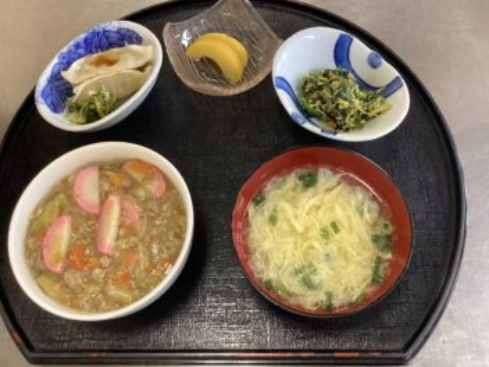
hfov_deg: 55.3
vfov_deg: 42.9
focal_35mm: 33
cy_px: 180
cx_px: 240
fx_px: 466
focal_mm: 3.3
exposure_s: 1/33
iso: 250
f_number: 2.4
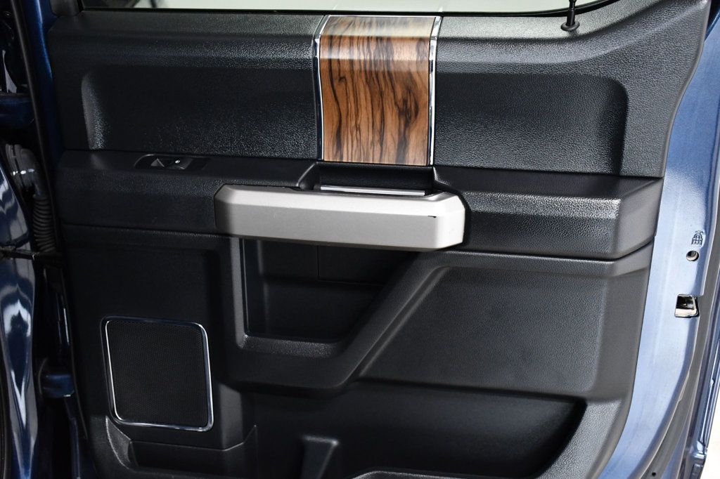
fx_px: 900
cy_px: 240
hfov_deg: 43.6
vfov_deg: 29.8
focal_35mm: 45
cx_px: 360
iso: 2500
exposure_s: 1/125
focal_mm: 30
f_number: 5.6
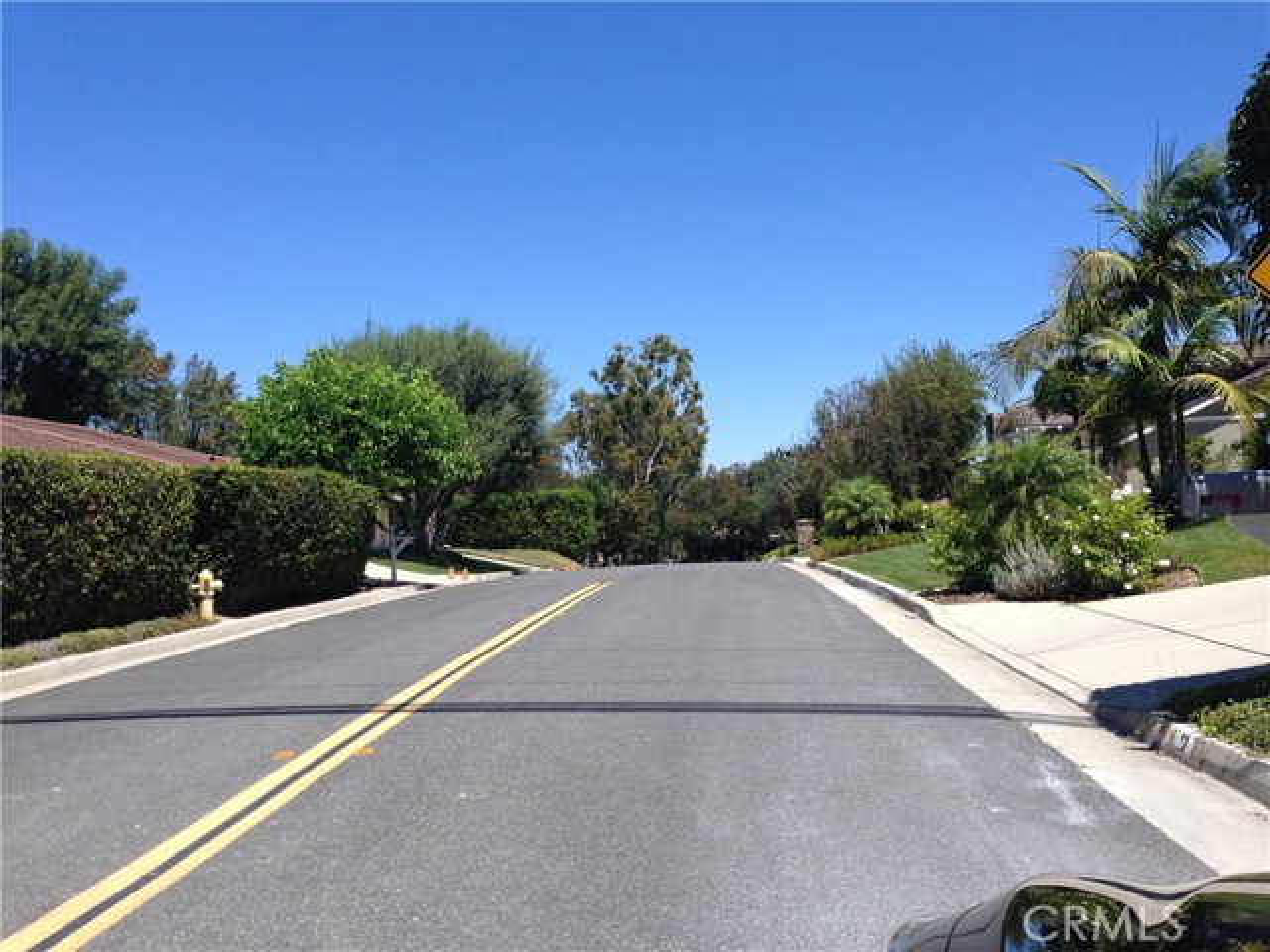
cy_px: 476
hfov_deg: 55.4
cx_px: 635
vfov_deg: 42.9
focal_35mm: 33
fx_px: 1211
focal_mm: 4.12
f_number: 2.4
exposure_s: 1/1506
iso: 50
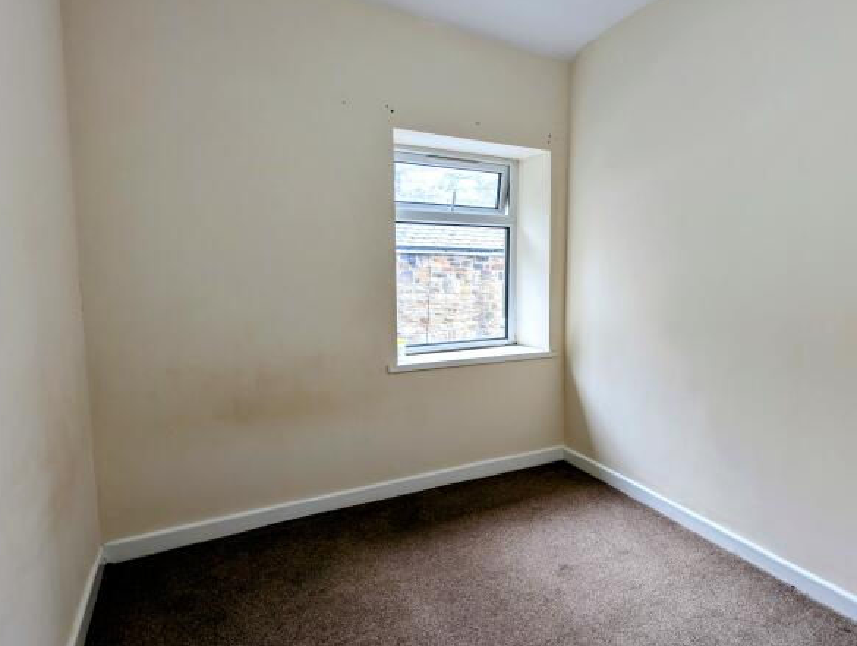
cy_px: 323
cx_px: 552
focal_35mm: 21
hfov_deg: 77.0
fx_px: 521
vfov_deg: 63.6
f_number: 1.95
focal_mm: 2.23
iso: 42
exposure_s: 1/52.8
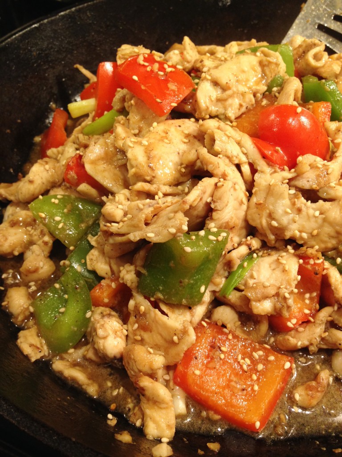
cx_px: 171
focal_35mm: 33
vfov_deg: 55.4
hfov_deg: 42.9
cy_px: 228
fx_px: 435
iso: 100
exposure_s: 1/20
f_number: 2.4
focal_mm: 4.12
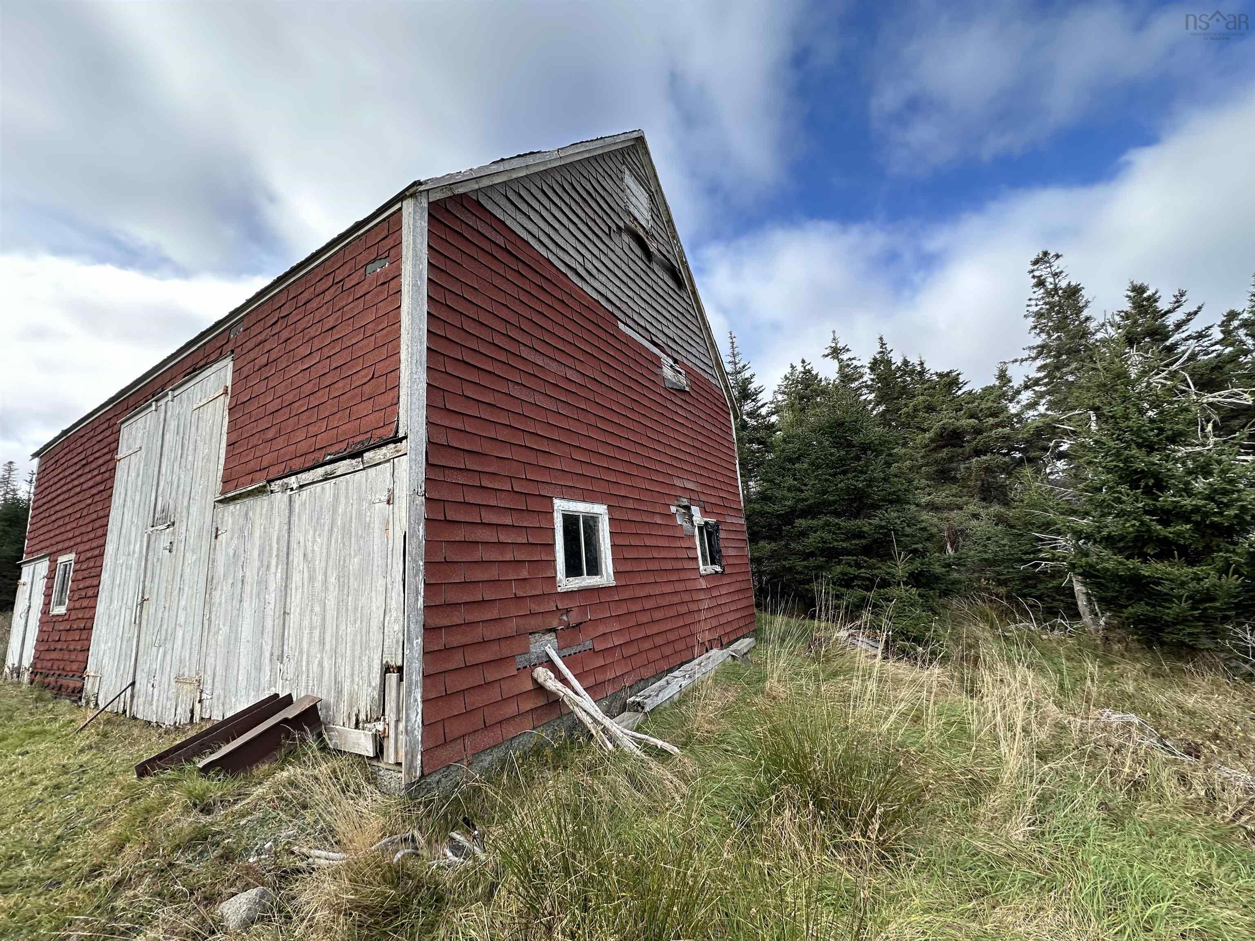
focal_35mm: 14
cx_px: 628
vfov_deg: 85.7
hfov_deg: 102.1
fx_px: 508
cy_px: 470
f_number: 2.2
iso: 40
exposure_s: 1/347
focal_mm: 2.22
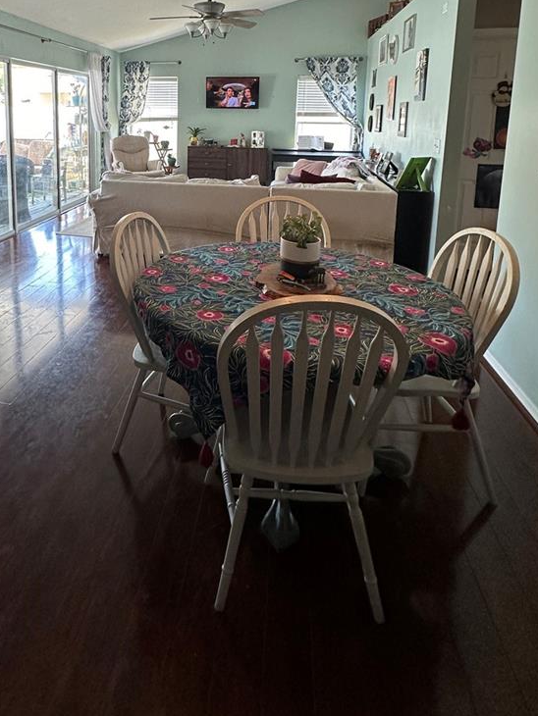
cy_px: 177
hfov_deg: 57.3
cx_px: 168
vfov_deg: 68.9
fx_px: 476
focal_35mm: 23
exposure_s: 1/120
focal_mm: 2.22
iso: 200
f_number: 2.2
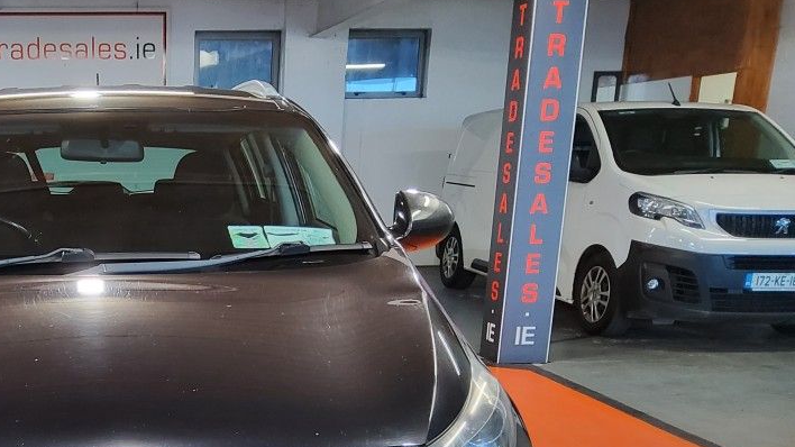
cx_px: 124
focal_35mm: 48
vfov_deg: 23.4
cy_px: 493
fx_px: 1012
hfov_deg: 40.5
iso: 250
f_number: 2
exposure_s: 1/50
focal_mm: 3.08
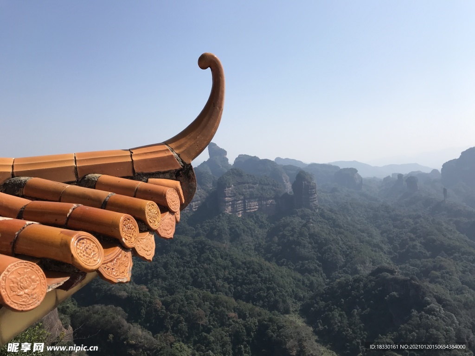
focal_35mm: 28
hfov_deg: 63.4
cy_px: 178
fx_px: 384
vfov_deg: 49.7
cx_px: 238
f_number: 1.8
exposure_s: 1/3690
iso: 20
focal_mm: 3.99
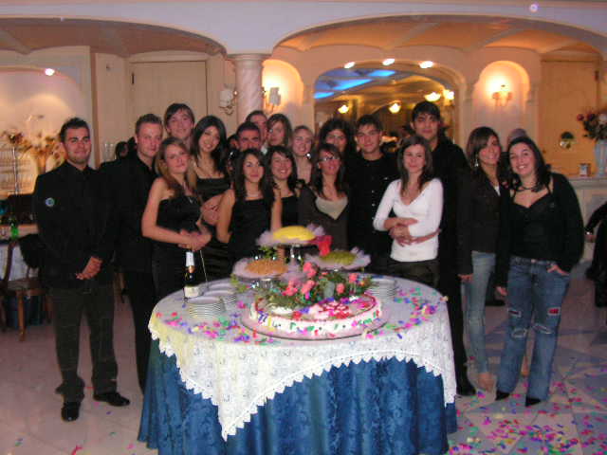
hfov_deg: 51.4
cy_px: 228
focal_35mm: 36
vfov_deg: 39.7
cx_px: 304
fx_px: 631
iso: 200
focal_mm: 6
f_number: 3.2
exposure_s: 1/40
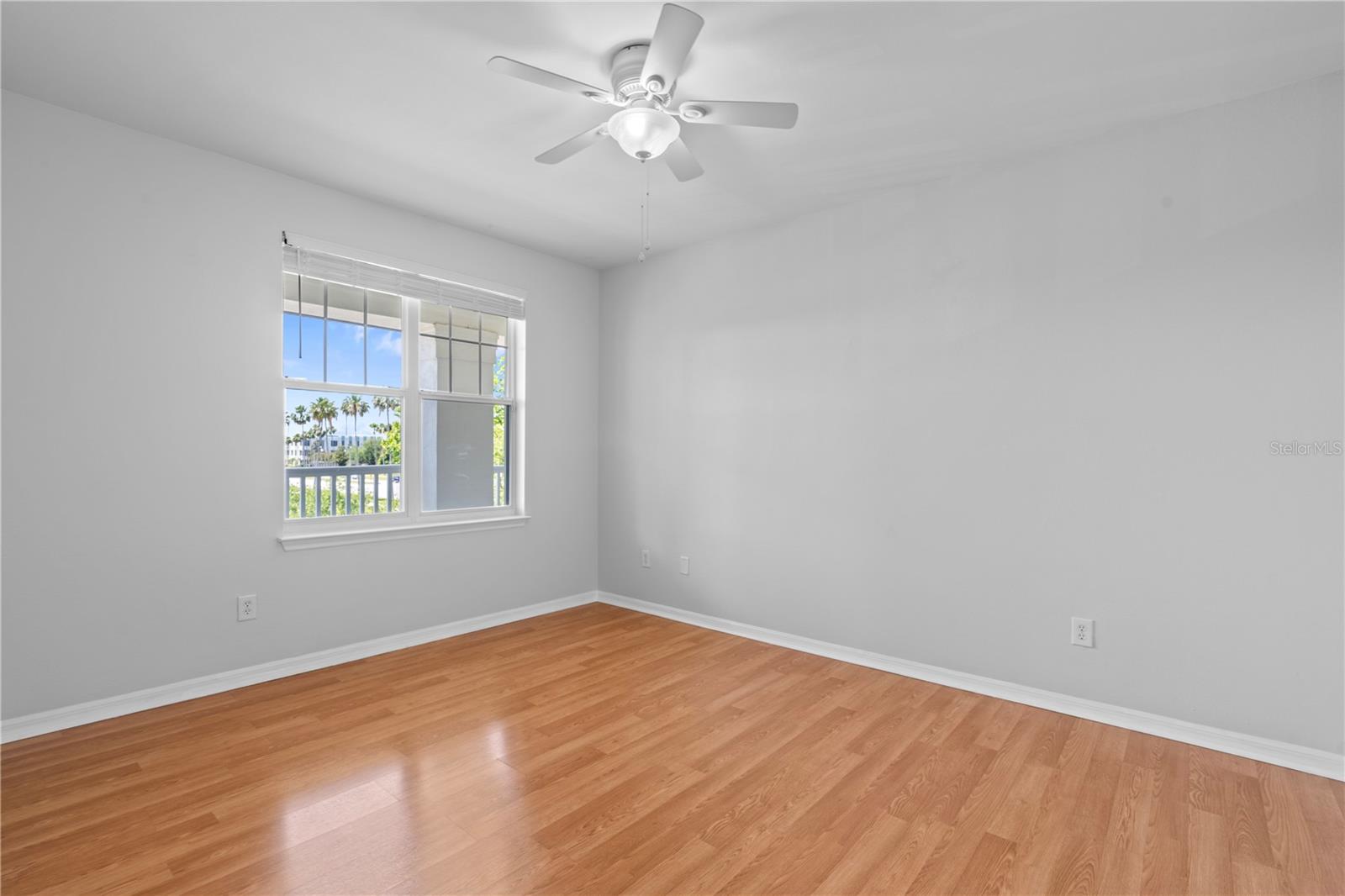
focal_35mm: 16
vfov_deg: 73.7
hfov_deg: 96.7
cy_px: 448
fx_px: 598
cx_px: 672
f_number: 9
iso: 100
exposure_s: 1/1.67
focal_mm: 16
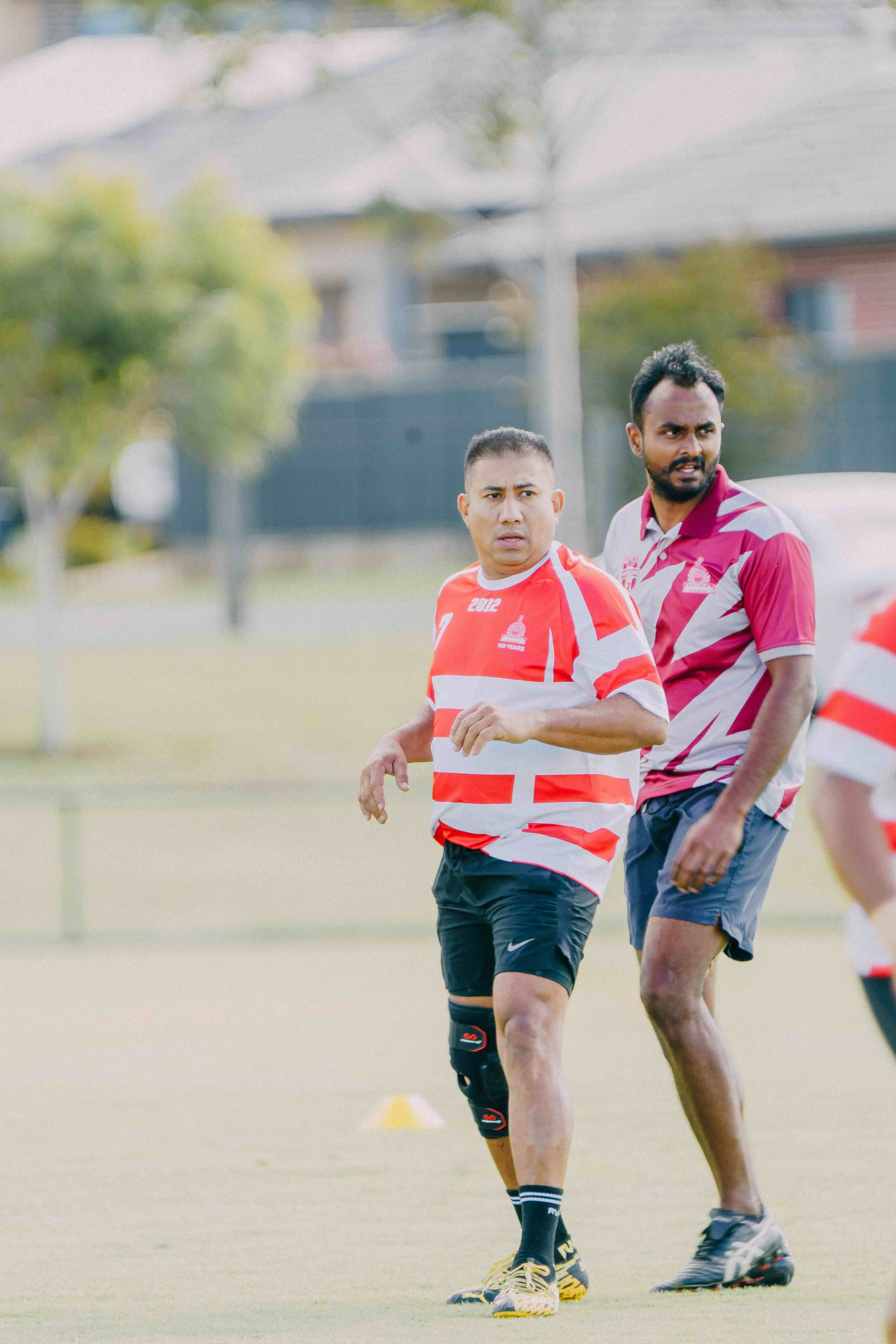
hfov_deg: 2.3
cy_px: 672
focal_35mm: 600
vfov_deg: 3.4
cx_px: 448
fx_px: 22398
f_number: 6.3
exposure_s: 1/160
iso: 200
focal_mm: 600
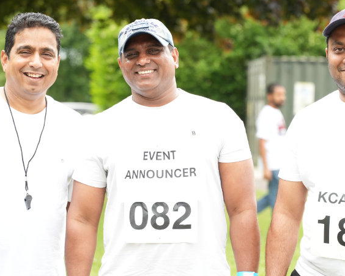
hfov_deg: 16.2
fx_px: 1215
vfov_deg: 13.0
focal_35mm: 119
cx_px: 170
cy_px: 156
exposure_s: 1/400
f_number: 2.8
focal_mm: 70
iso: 400
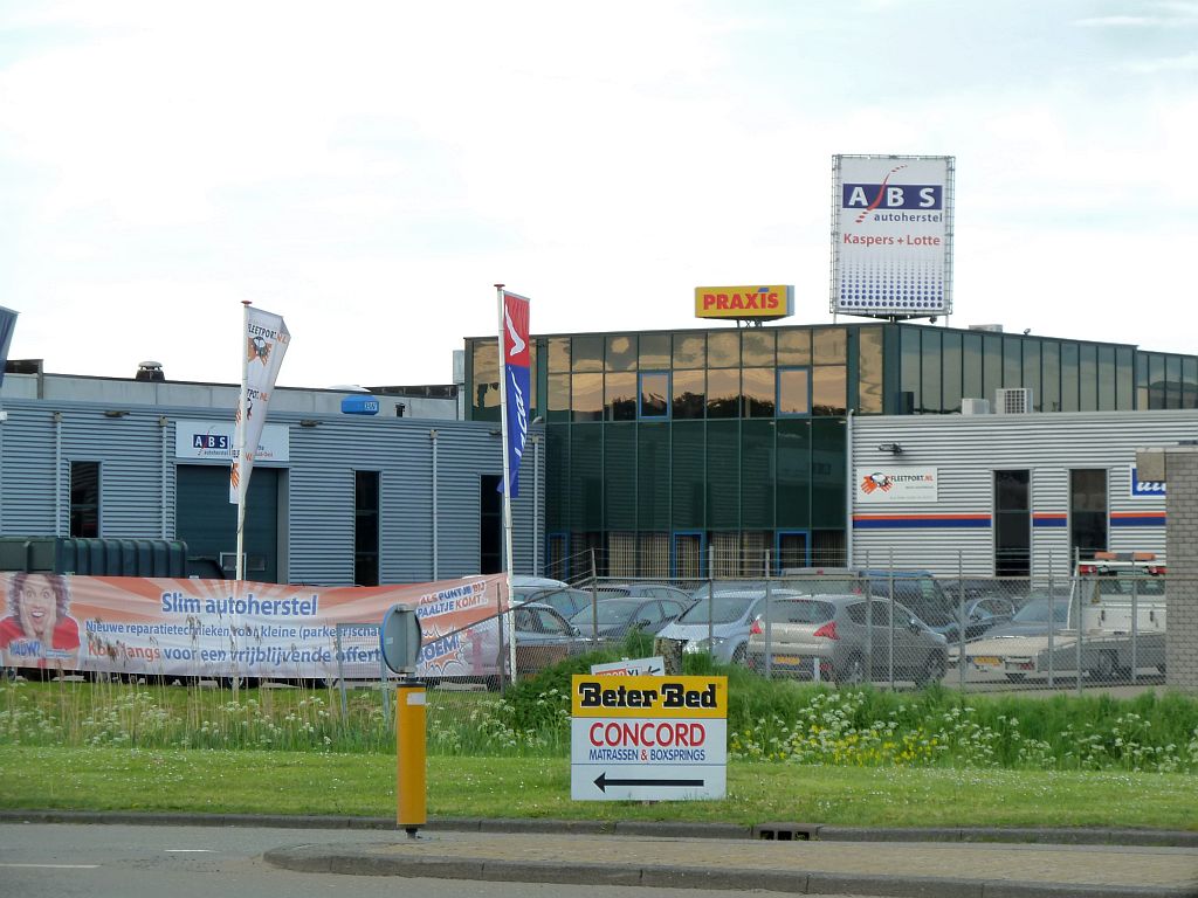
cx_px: 599
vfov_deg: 11.6
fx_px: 4430
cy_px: 449
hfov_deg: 15.4
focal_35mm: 128
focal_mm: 21
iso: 125
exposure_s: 1/50
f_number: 4.4
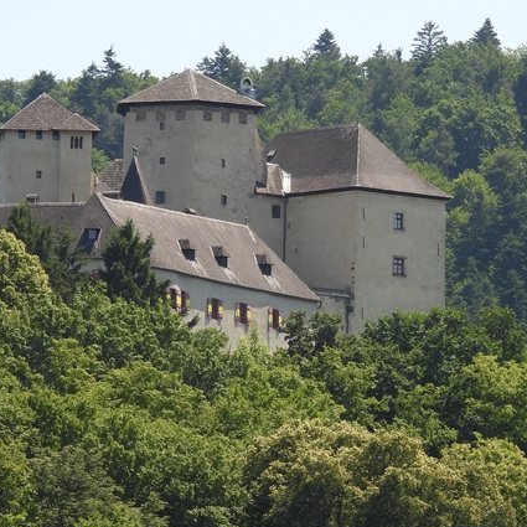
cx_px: 269
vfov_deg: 4.4
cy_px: 253
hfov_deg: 4.4
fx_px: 6872
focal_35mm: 399
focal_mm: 42.8
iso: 100
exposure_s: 1/400
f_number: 4.5
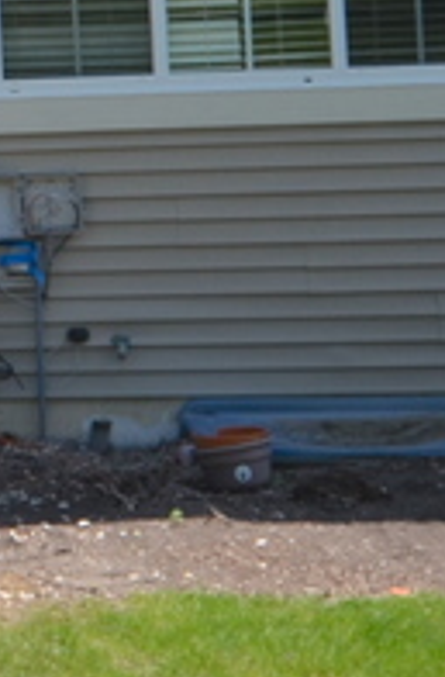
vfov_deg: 16.6
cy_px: -221
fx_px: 2170
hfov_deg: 10.7
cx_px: -447
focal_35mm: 116
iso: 200
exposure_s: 1/250
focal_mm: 14
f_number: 8
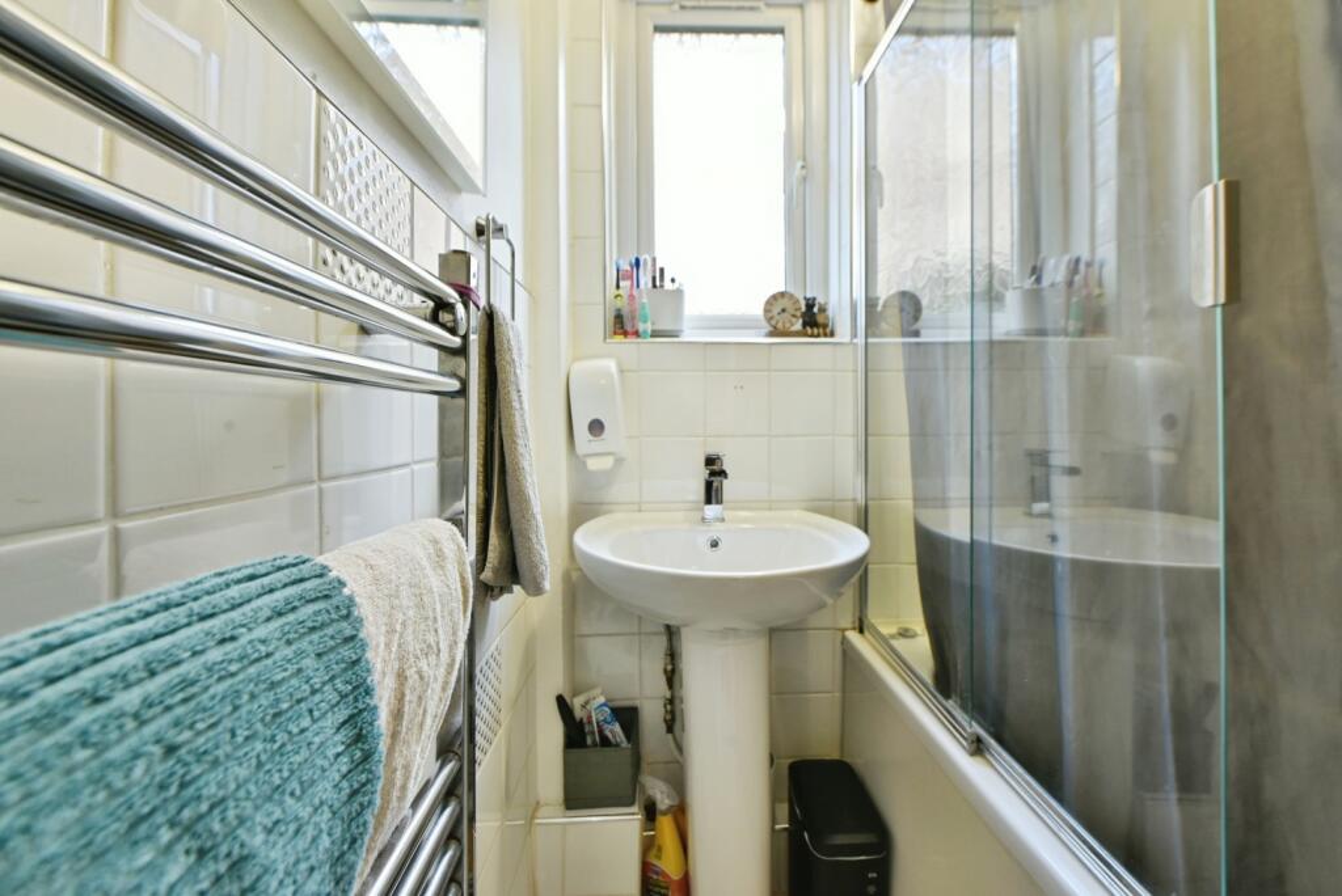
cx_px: 671
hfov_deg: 104.2
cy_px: 448
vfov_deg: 81.3
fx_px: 522
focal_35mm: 14
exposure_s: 1/15
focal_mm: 14
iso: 1100
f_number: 9
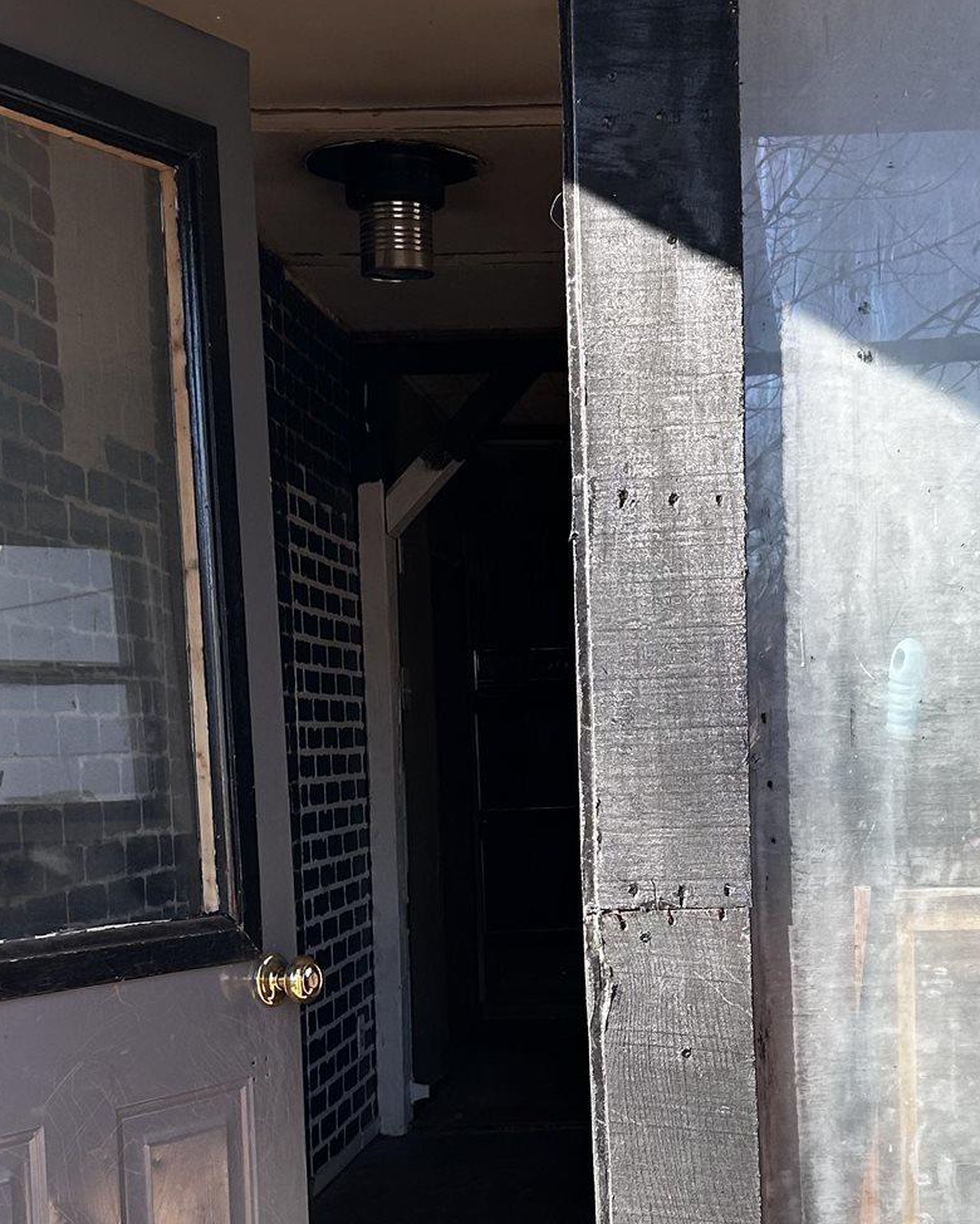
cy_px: 903
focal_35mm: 60
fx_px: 2175
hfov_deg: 25.2
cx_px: 689
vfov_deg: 31.0
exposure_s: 1/516
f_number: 1.5
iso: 50
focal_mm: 5.7
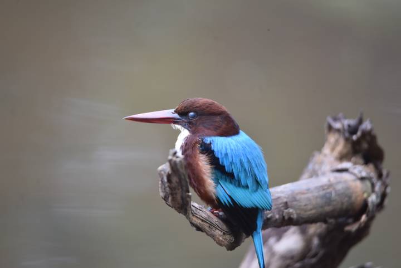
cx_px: 200
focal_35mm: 600
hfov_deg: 3.4
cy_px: 134
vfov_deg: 2.3
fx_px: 6687
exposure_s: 1/125
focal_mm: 600
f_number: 6.3
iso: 1250
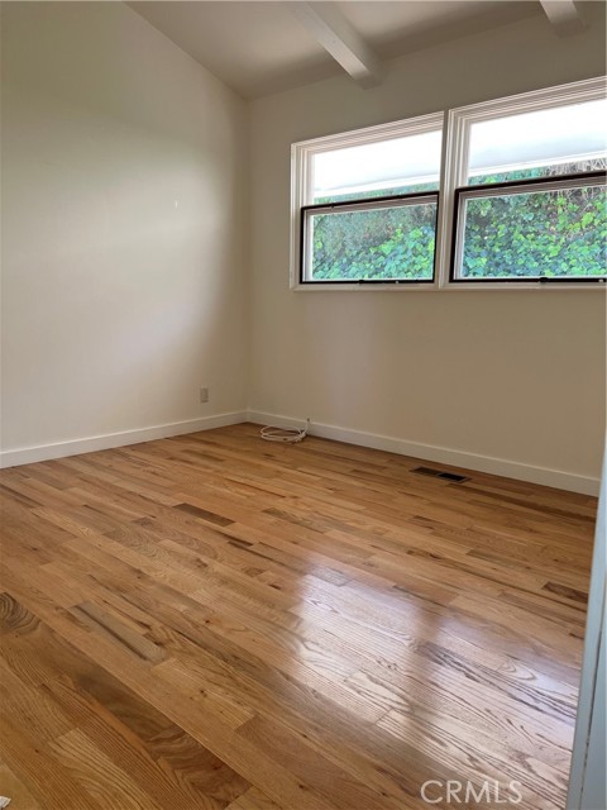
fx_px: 608
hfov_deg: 53.1
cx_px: 304
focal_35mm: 26
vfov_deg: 67.3
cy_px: 405
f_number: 1.5
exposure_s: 1/139
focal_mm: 5.7
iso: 64
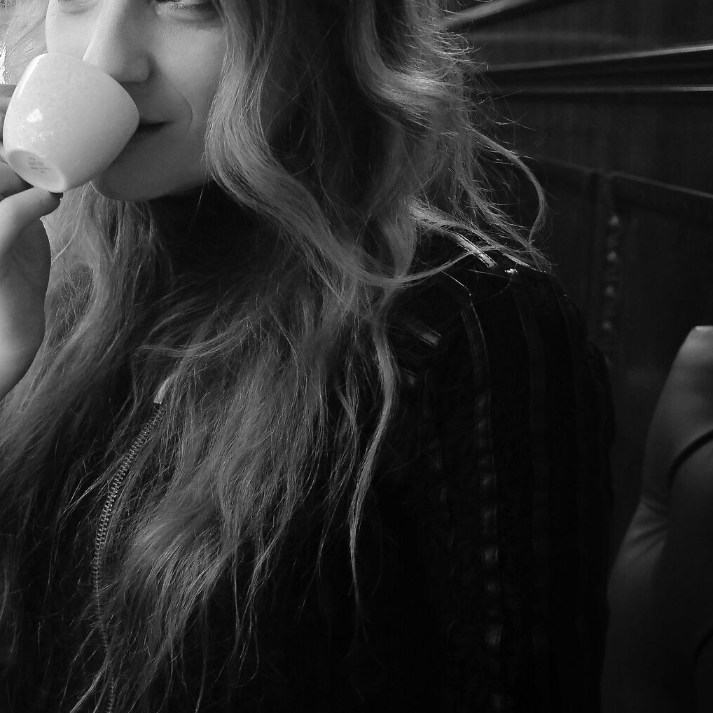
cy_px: 237
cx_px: -67
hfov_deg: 24.4
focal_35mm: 66
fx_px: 1538
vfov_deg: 26.0
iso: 800
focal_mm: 22
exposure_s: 1/15
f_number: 3.8
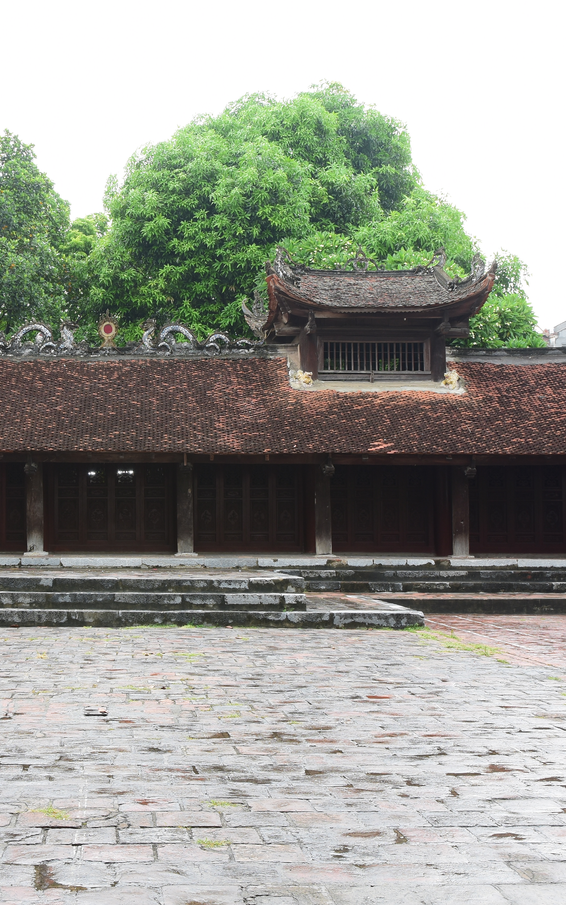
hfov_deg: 25.4
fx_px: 1234
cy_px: 483
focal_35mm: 50
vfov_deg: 40.3
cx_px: 120
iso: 100
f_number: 10
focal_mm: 20
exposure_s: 1/3
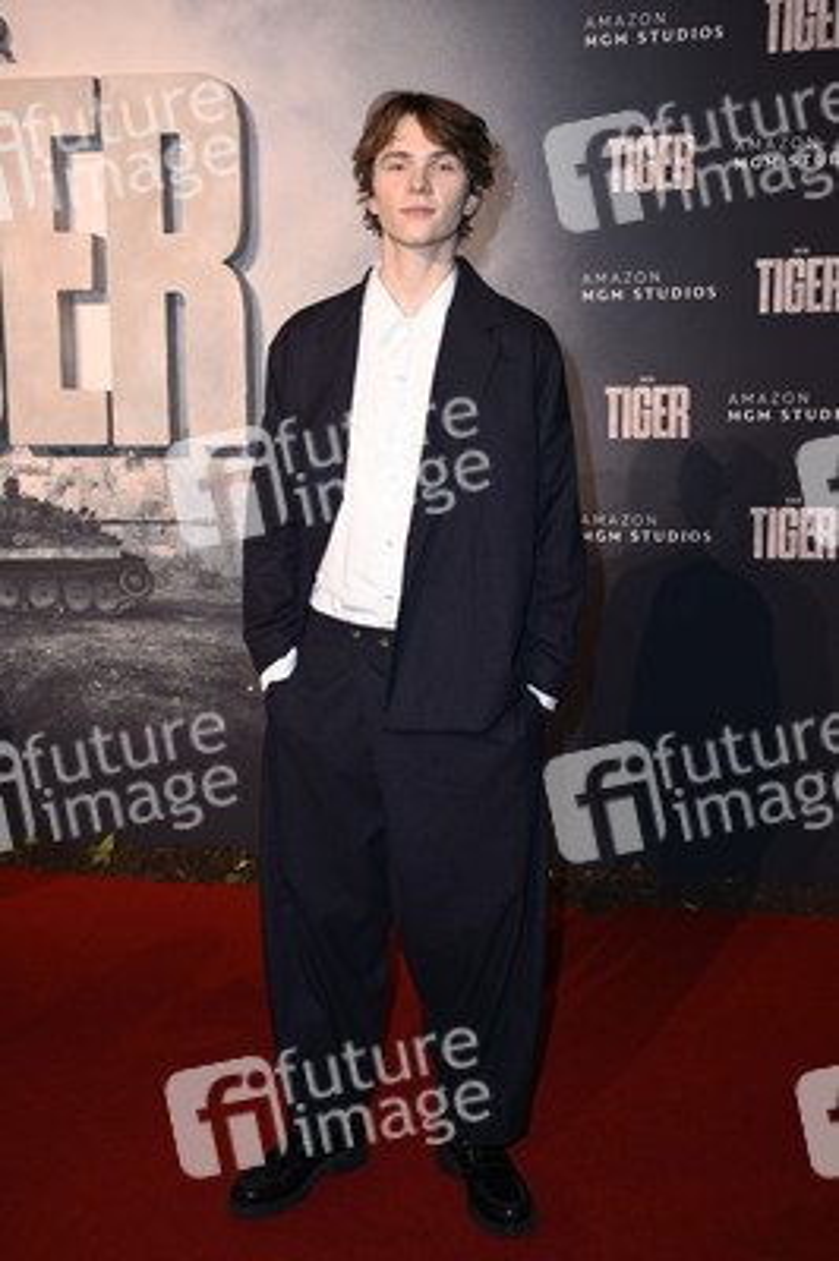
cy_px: 630
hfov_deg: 33.3
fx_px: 1401
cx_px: 420
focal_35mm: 40
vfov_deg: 48.5
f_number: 5.6
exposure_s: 1/200
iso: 640
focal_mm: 40
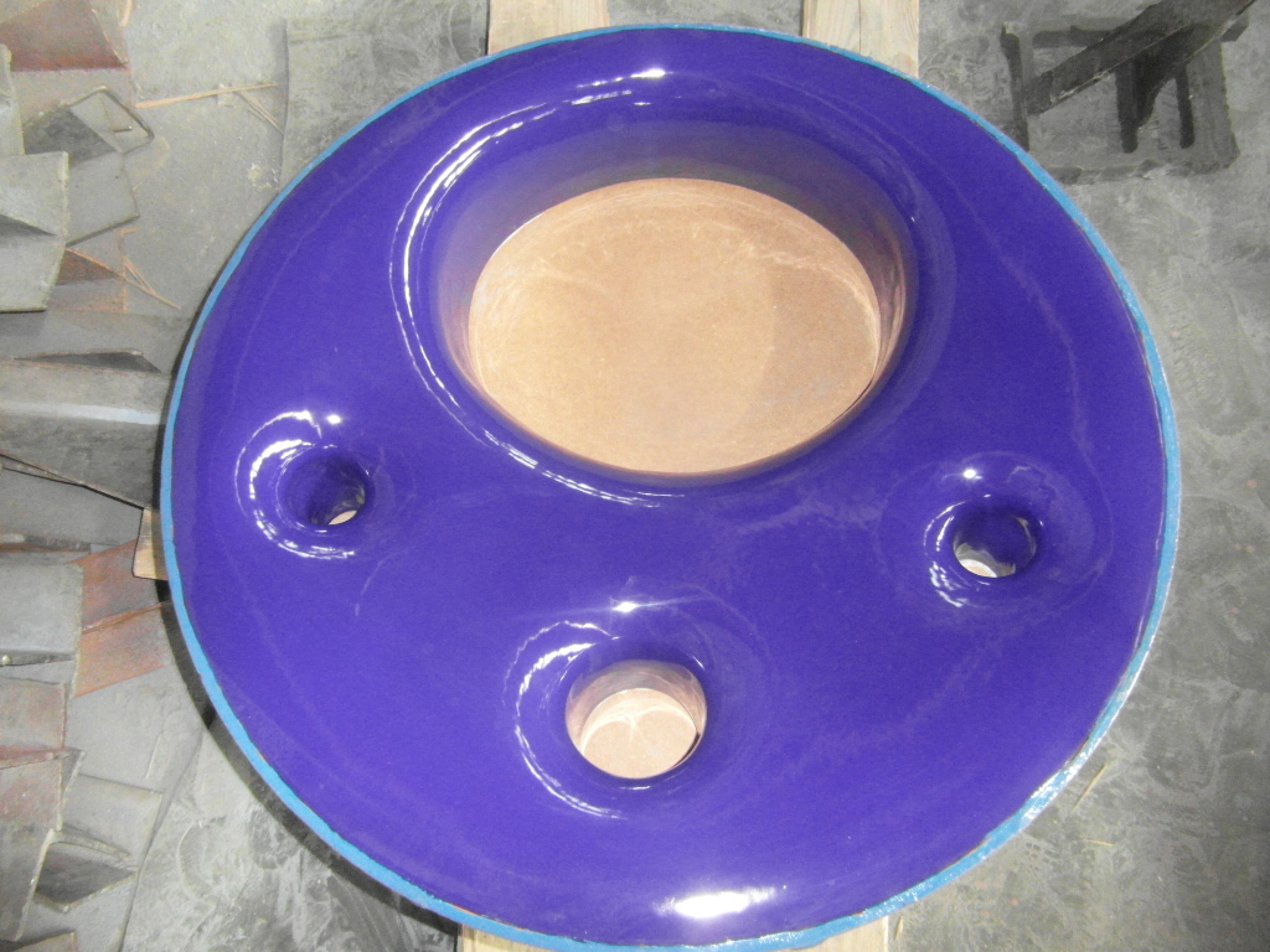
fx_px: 881
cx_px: 635
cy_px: 476
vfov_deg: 56.8
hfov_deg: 71.6
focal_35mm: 24
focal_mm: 4
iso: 640
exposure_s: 1/30
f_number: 3.2
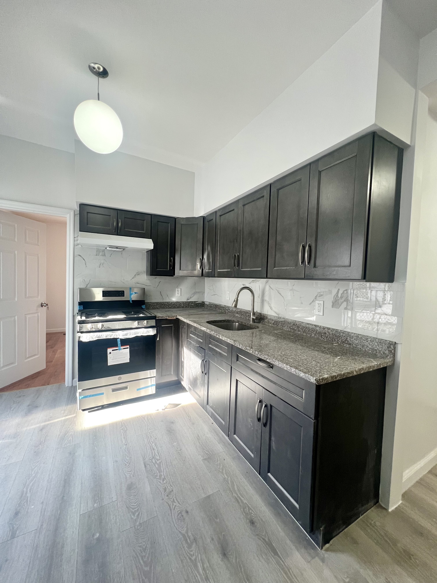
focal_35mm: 13
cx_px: 218
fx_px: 219
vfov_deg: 106.2
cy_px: 292
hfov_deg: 89.9
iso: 125
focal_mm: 1.57
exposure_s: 1/120
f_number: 1.8
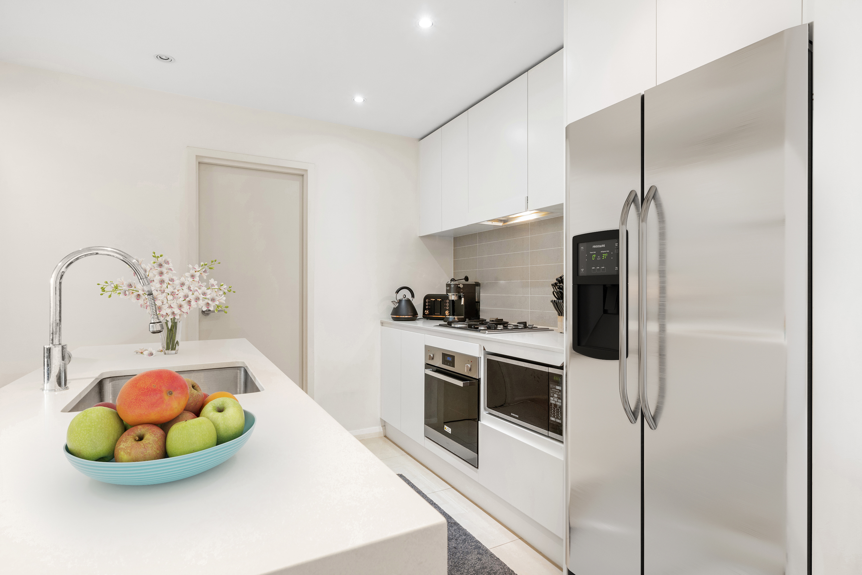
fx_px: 407
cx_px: 431
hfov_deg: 93.3
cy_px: 288
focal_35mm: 17
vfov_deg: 70.4
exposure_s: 1/3
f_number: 9
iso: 500
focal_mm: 17
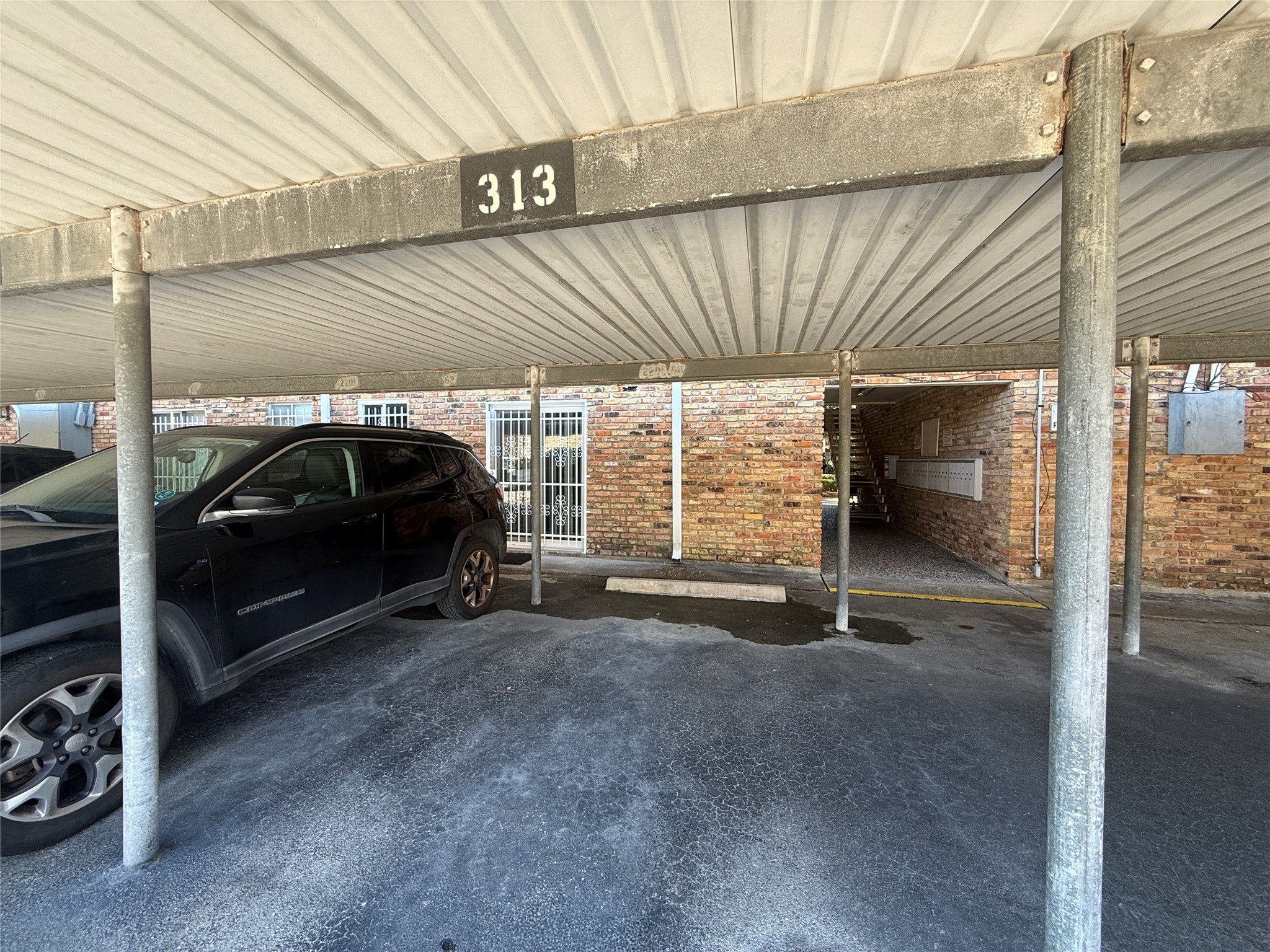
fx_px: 514
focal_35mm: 14
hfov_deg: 102.1
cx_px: 635
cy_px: 476
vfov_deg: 85.7
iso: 50
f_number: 2.2
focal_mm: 2.22
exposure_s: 1/99
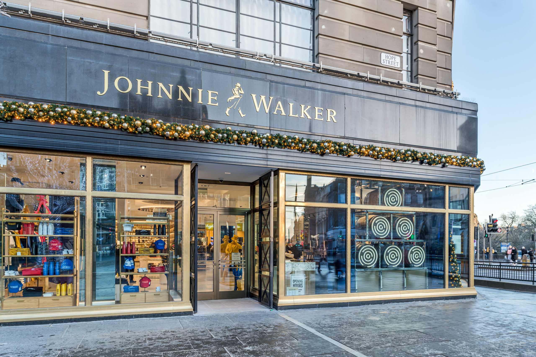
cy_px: 178
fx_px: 357
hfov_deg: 73.7
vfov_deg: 53.1
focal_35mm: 24
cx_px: 268
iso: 64
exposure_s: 1/10
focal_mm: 24
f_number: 11
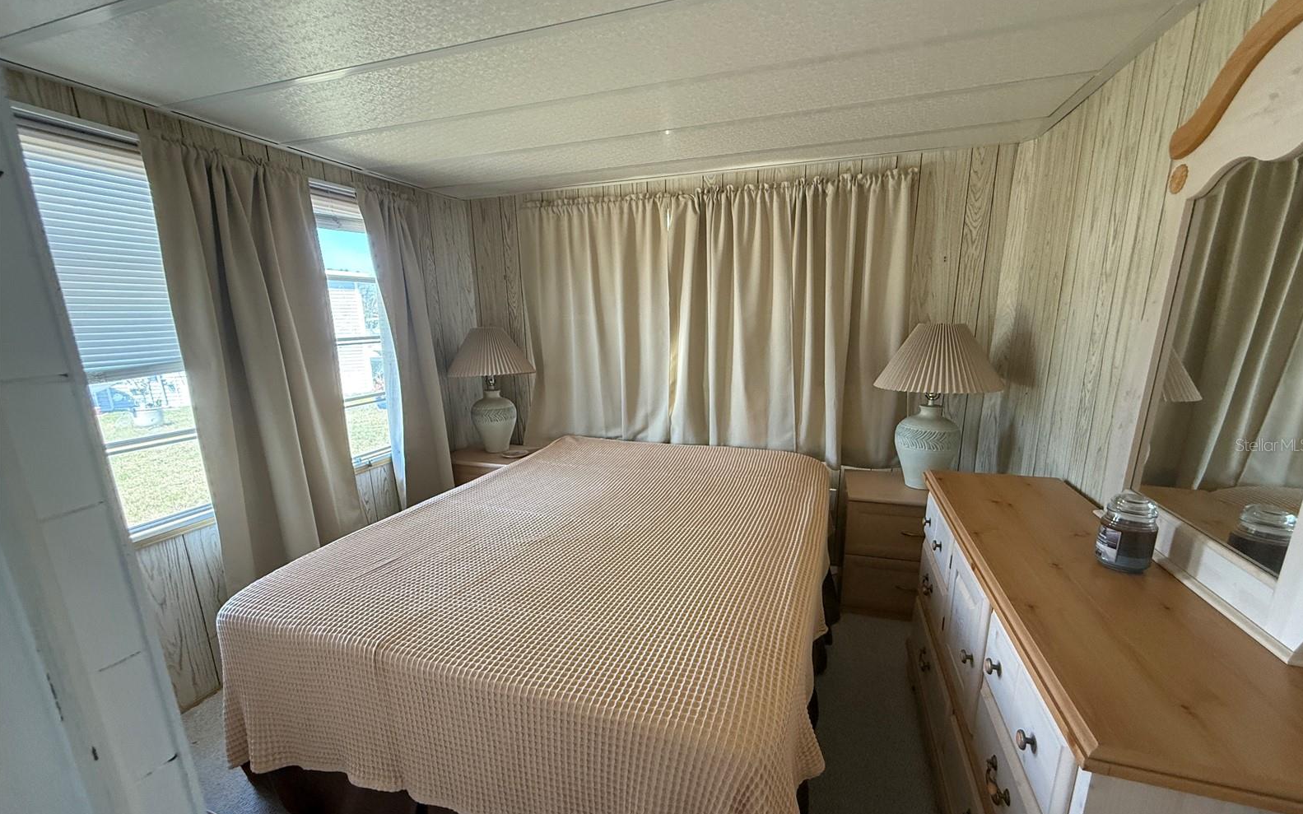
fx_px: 533
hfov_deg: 101.5
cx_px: 654
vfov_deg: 74.6
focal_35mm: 15
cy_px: 444
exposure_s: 1/99
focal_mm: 2.22
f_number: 2.2
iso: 320
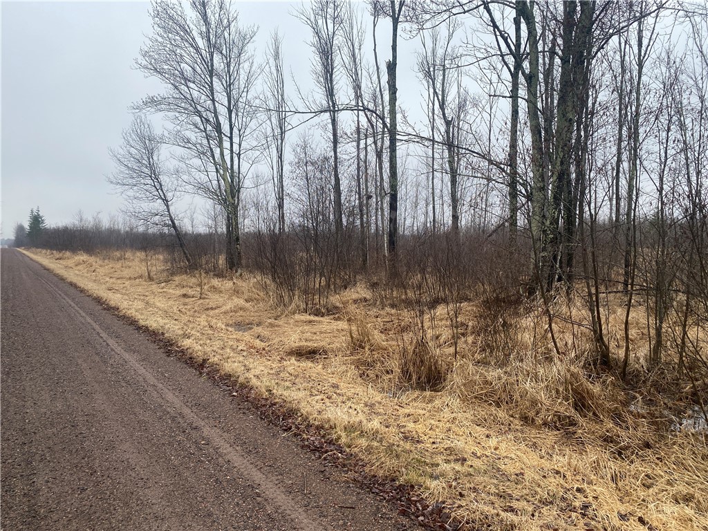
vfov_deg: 53.1
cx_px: 354
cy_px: 266
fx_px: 532
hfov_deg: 67.3
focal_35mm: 26
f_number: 1.8
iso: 32
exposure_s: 1/711
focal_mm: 4.25
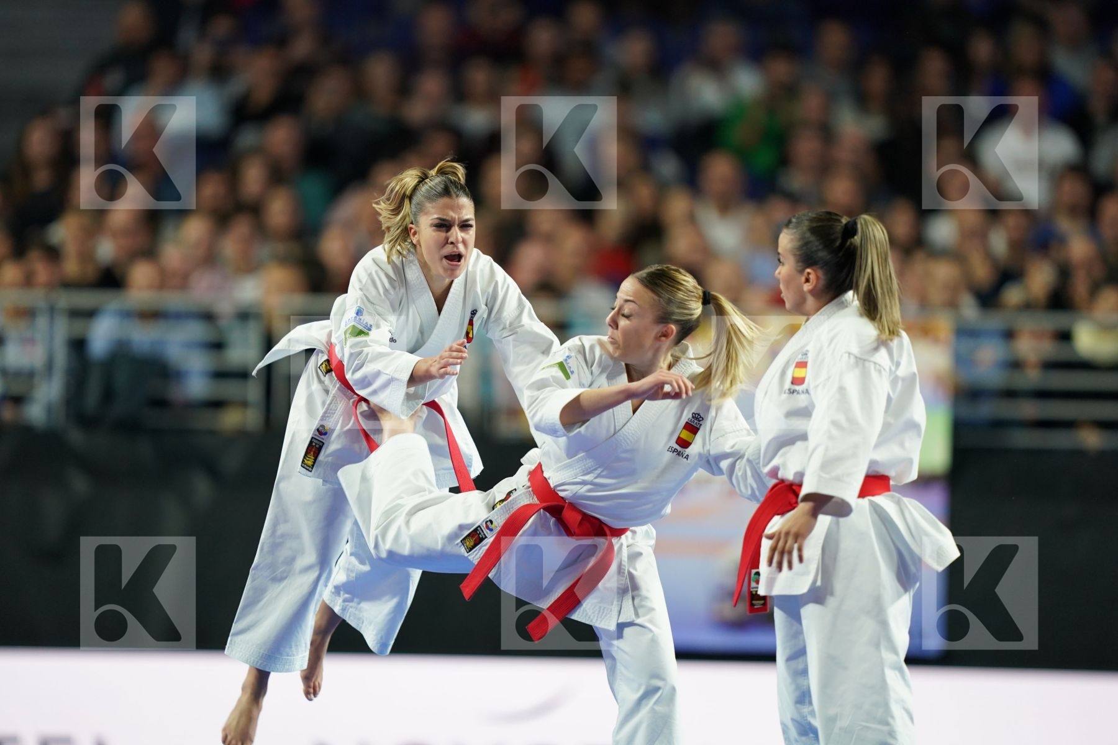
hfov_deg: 5.2
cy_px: 372
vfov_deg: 3.4
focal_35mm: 400
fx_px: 12421
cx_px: 559
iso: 1600
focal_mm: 400
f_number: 2.8
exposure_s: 1/500
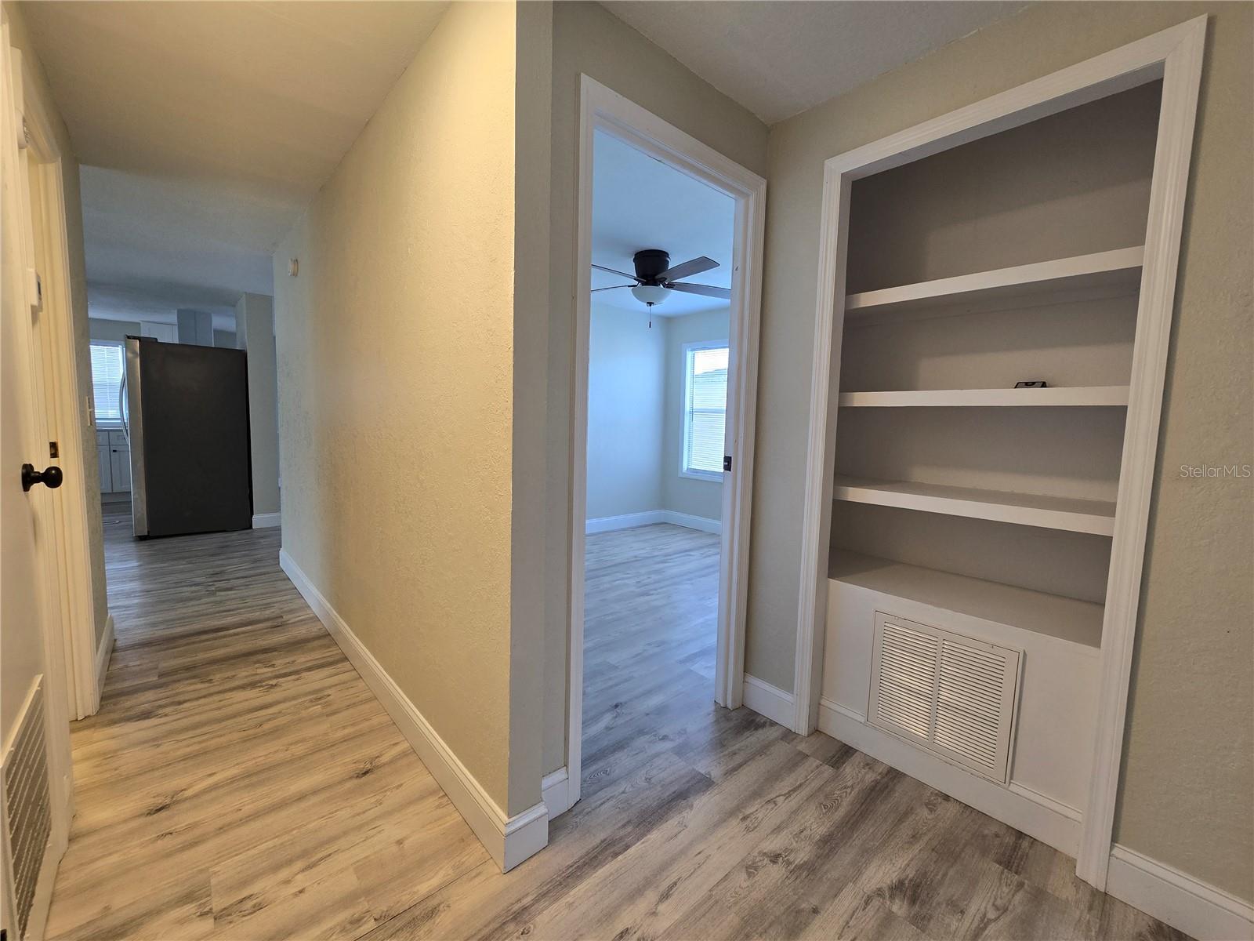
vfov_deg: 89.9
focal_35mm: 13
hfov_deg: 106.2
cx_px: 627
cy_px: 470
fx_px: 471
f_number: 2.2
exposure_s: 1/60
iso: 100
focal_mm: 2.2
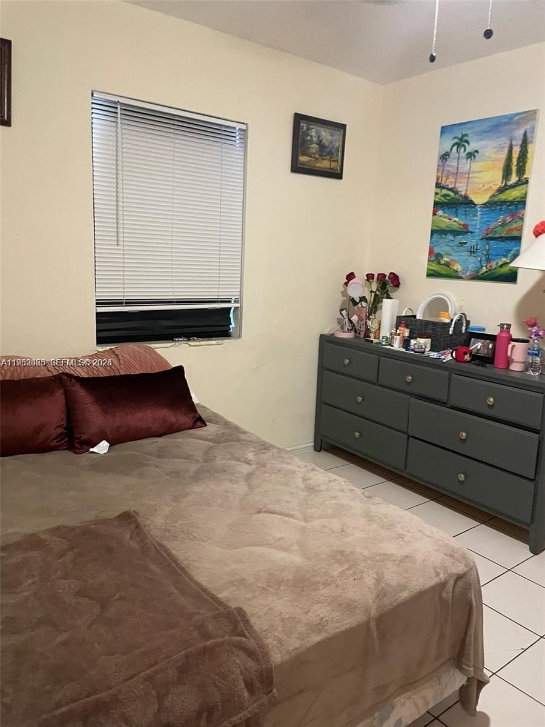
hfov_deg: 53.1
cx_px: 272
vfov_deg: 67.3
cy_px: 364
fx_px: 546
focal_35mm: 26
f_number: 1.6
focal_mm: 4.2
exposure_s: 1/30
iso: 500
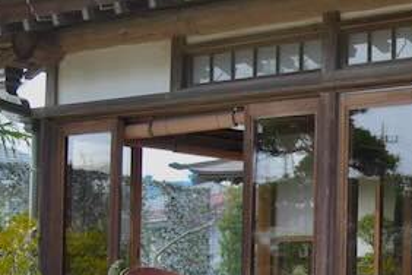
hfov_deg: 23.7
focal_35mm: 78
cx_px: 494
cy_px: 288
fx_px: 893
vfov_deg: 17.0
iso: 100
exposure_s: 1/200
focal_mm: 28
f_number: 4
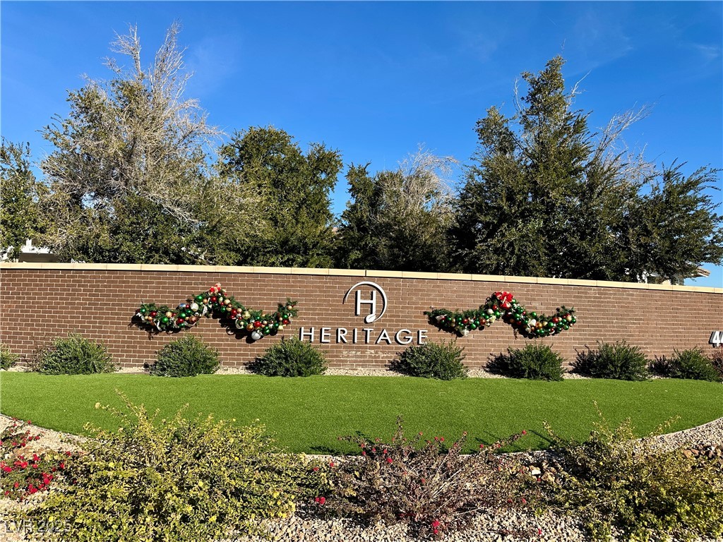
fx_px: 501
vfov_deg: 56.8
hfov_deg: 71.6
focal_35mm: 24
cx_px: 362
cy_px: 271
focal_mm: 6.86
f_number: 1.78
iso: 80
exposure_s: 1/3247
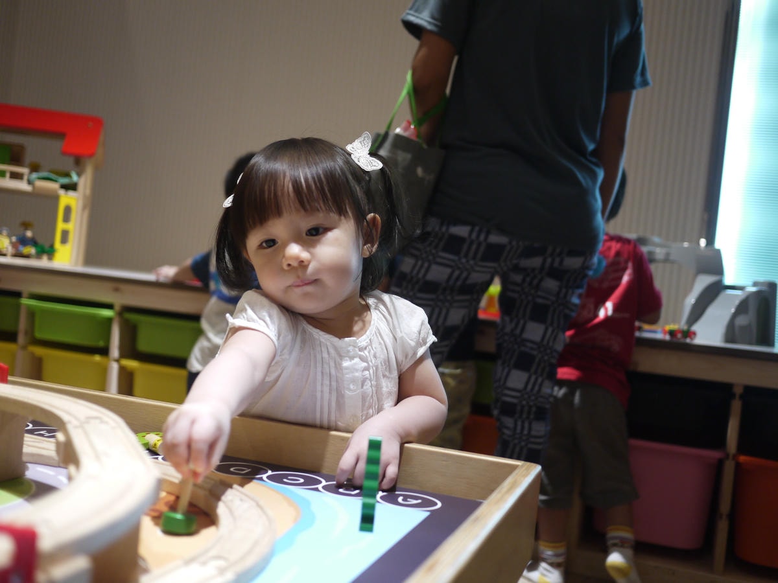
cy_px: 292
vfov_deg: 36.0
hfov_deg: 46.8
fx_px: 899
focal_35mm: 40
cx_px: 389
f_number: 1.7
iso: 320
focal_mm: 20
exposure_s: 1/125
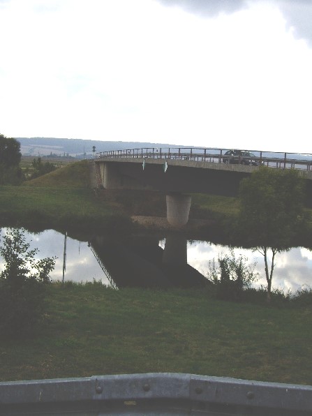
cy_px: 208
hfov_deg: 30.9
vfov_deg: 40.4
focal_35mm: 47
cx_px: 156
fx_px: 565
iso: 50
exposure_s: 1/250
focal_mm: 7.6
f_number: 4.8
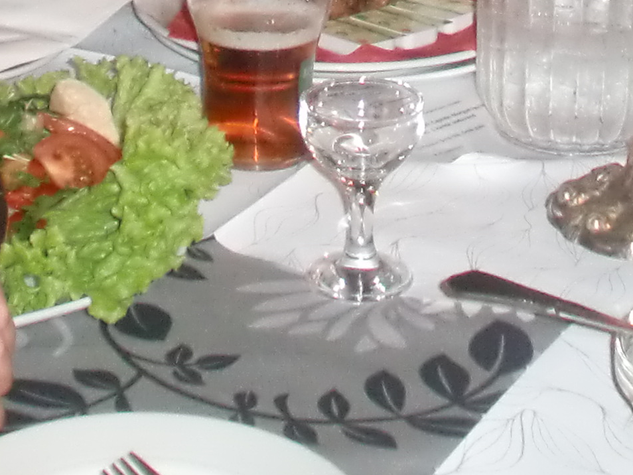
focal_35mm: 109
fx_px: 1994
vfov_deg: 12.2
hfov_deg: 18.0
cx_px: 404
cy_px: -438
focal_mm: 4.65
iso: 400
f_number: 2.6
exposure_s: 1/50
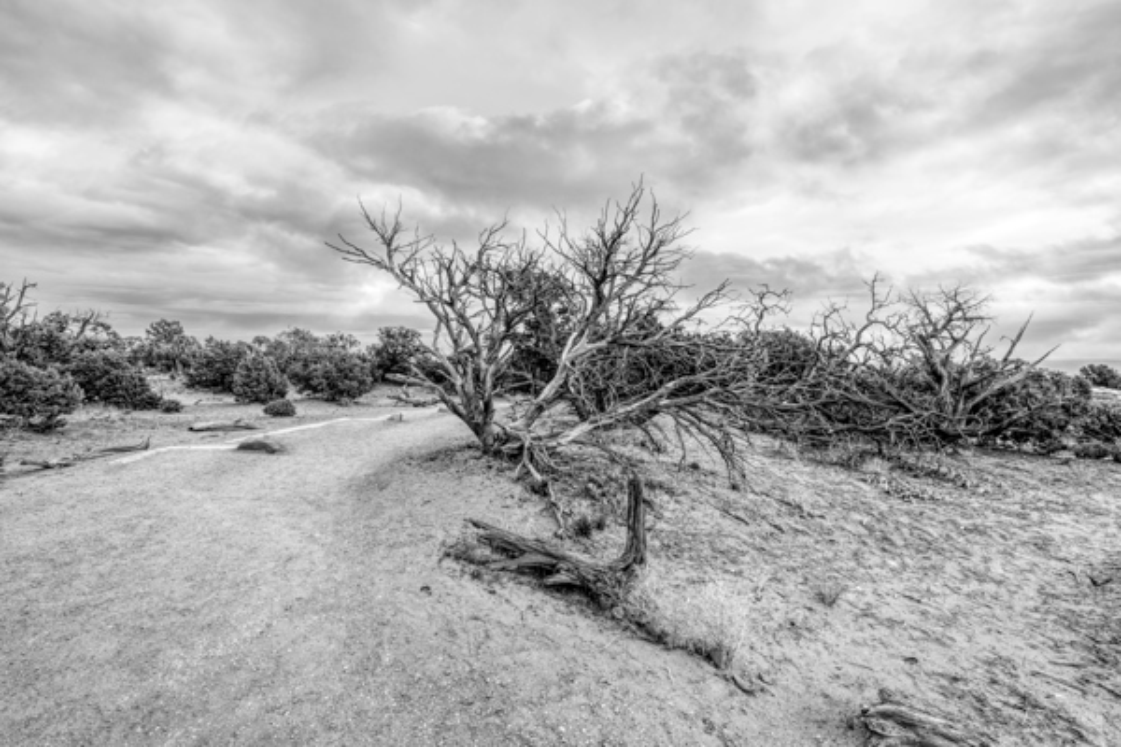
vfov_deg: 77.3
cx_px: 560
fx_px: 467
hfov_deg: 100.4
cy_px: 374
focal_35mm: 15
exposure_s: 1/100
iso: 100
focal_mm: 15
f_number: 16
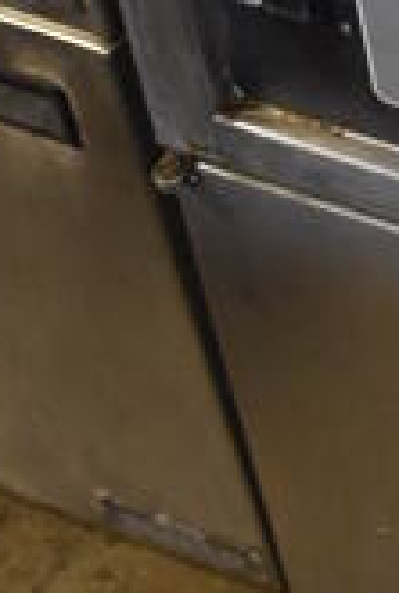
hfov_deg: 8.3
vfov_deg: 12.7
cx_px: 1042
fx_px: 2462
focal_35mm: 149
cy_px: -404
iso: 2500
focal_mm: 18
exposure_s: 1/125
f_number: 3.5
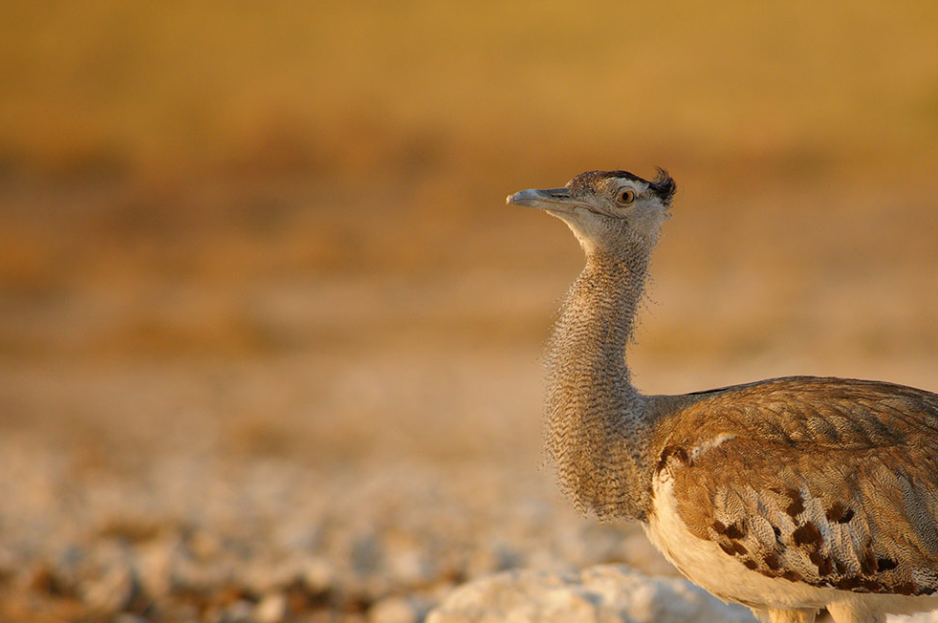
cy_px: 499
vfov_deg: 1.3
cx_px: 737
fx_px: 26732
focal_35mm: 1027
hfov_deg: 2.0
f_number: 8
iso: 320
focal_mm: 420
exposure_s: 1/320
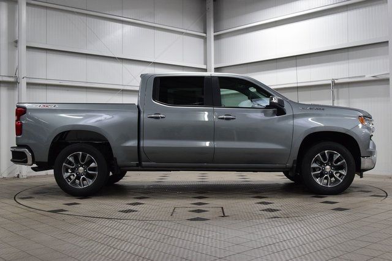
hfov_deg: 46.4
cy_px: 130
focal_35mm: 42
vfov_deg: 31.9
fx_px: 457
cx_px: 196
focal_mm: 28
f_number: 8
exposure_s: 1/60
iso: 1600
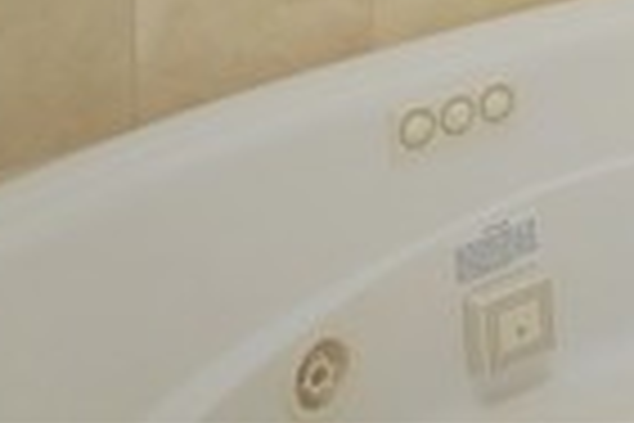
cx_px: 1299
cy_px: -529
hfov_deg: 15.0
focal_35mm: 109
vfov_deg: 11.0
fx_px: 1919
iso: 100
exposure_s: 1/160
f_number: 8
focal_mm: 16
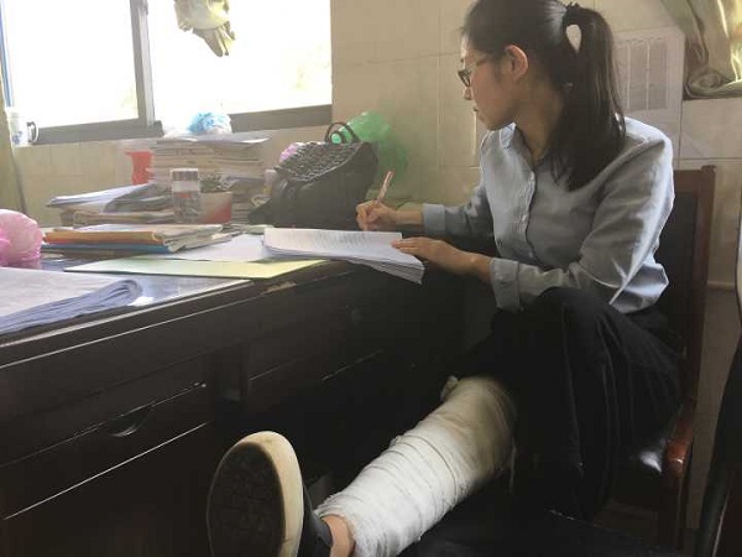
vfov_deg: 48.2
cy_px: 278
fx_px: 622
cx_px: 371
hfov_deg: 61.7
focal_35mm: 29
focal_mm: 4.15
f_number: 2.2
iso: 25
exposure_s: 1/50
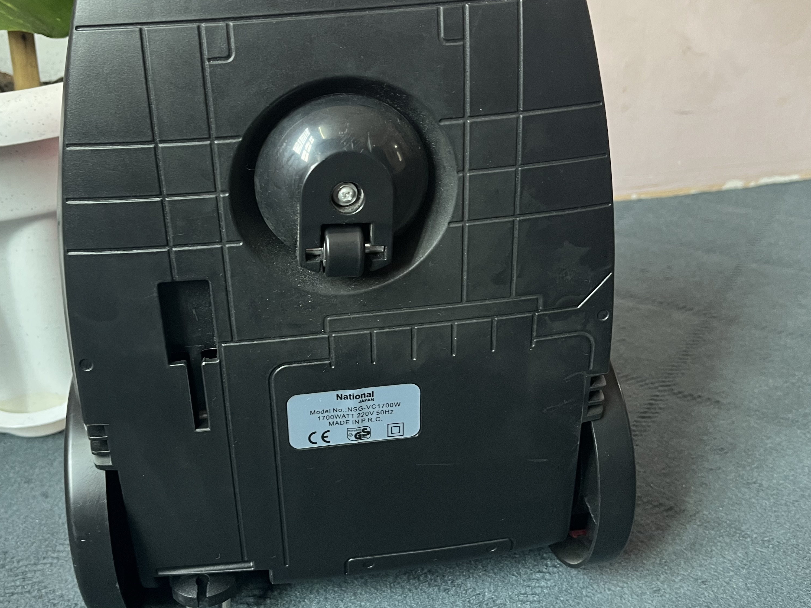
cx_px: 305
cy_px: 248
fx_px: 820
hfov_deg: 52.1
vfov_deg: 40.5
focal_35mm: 35
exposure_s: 1/50
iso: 160
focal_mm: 5.1
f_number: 1.6
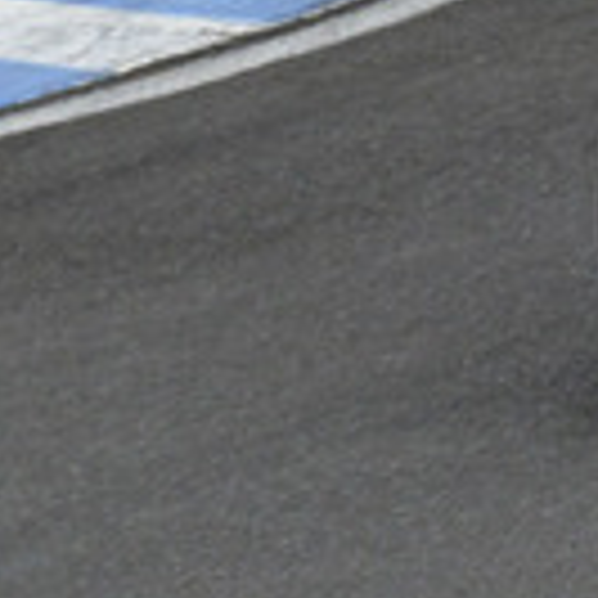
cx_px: 1147
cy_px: -427
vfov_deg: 0.5
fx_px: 68739
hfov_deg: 0.5
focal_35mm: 3517
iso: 1000
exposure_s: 1/640
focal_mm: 460
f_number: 11
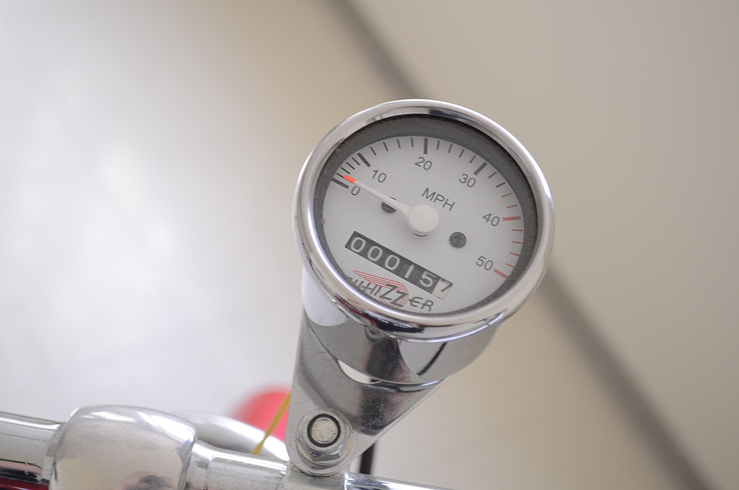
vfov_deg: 22.5
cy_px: 245
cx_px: 370
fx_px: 1229
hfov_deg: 33.5
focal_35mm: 60
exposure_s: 1/80
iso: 640
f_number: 5.3
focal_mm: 40
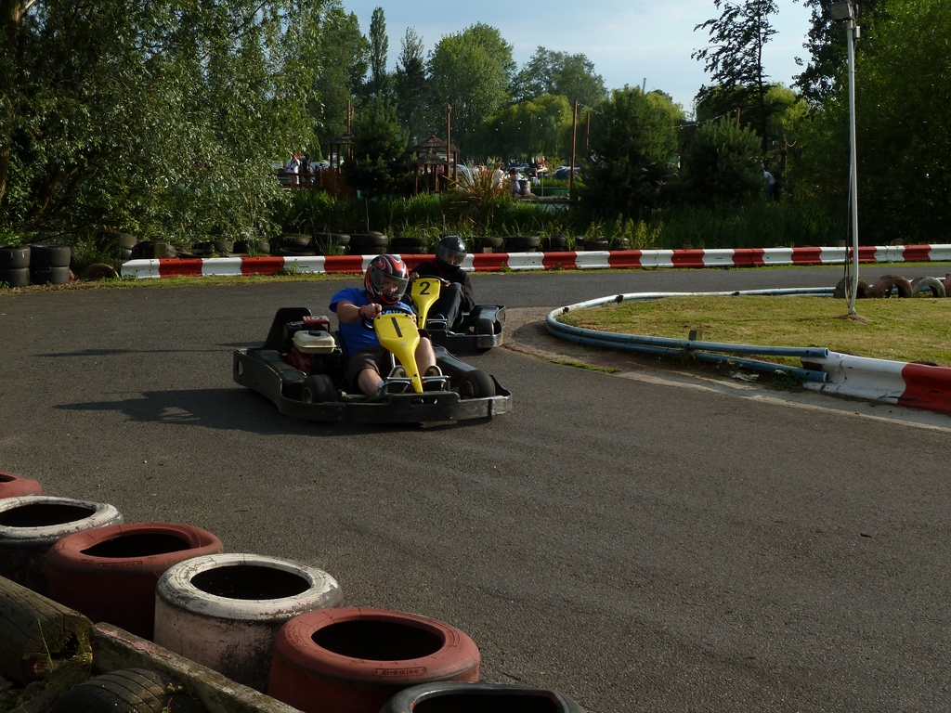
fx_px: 1319
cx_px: 476
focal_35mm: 48
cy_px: 356
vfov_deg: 30.3
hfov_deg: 39.7
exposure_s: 1/500
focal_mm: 7.9
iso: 80
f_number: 4
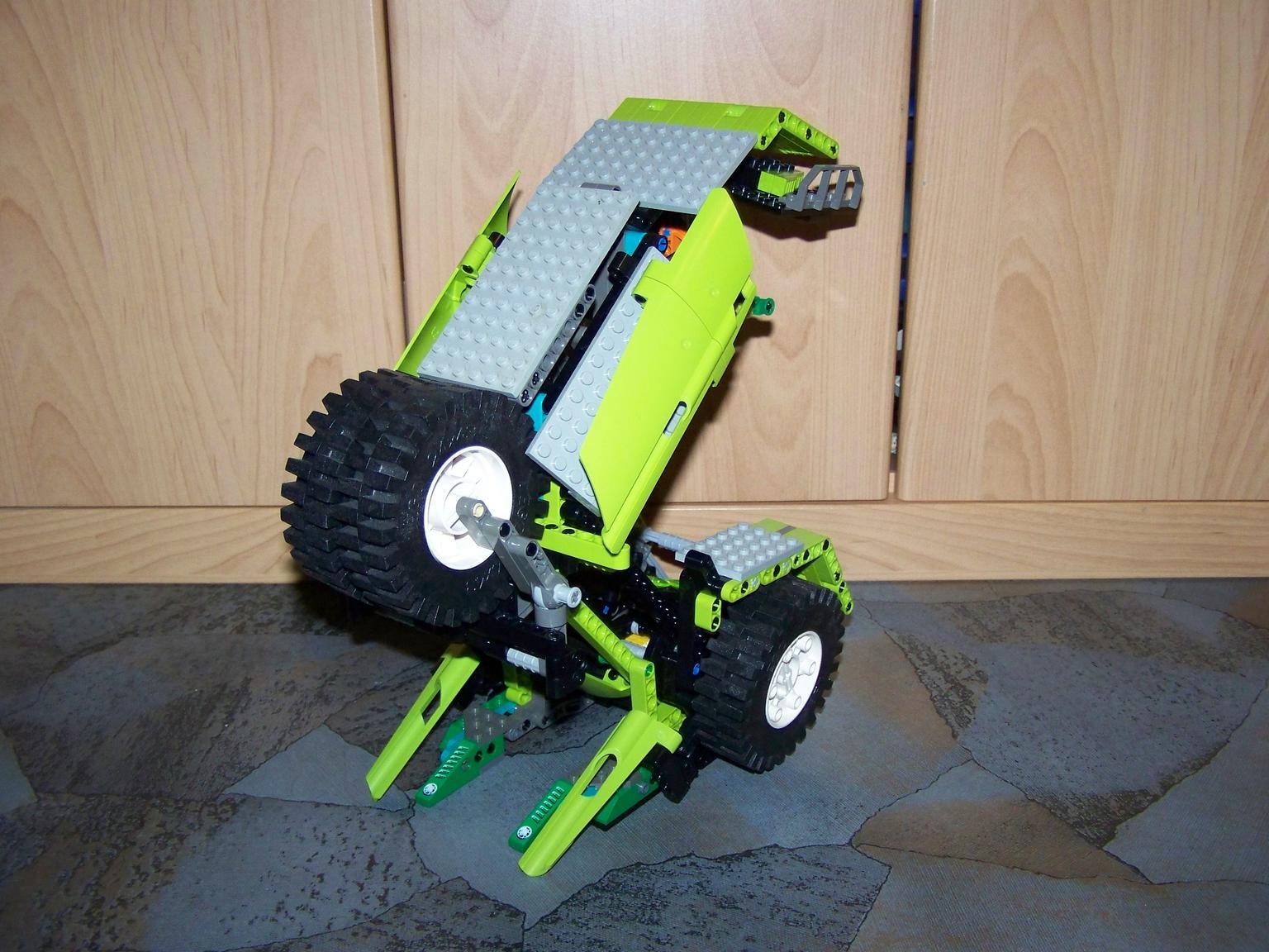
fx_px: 1393
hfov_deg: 49.0
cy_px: 476
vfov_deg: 37.7
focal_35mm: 38
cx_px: 634
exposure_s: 1/30
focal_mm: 6.3
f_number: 2.8
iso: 200
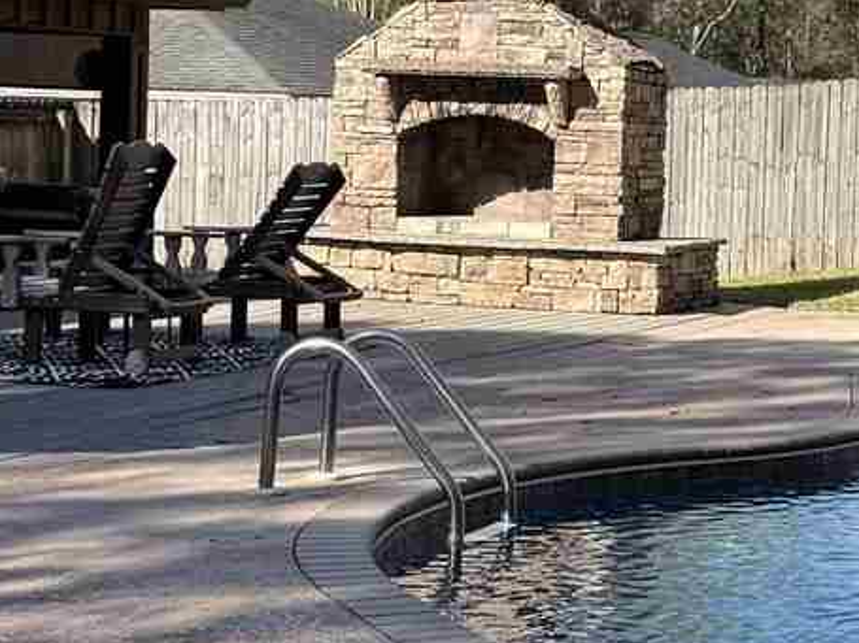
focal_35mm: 108
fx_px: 2679
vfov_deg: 13.7
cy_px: 207
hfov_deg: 18.0
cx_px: 708
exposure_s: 1/3145
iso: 80
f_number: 1.78
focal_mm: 6.76
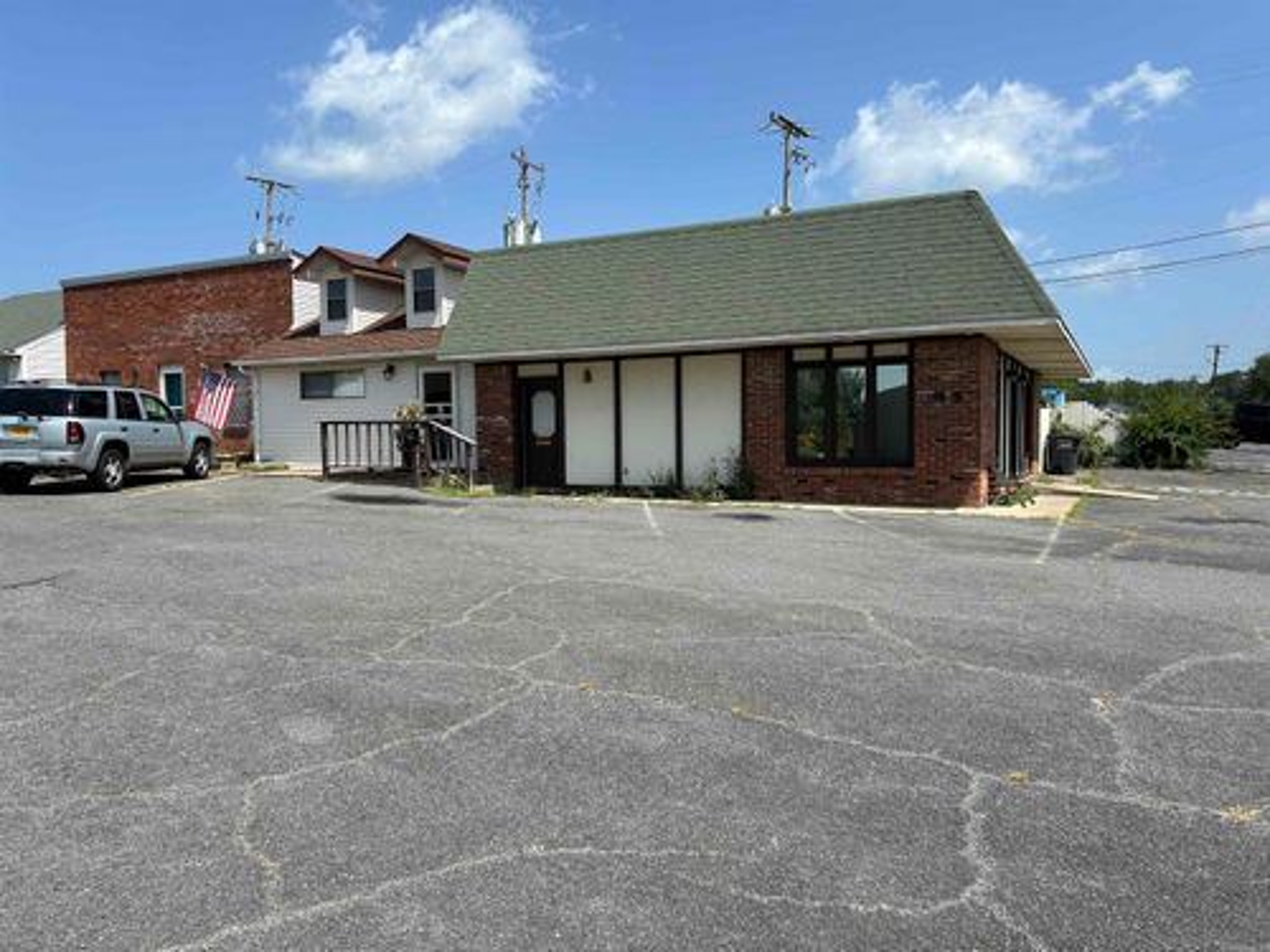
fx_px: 954
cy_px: 476
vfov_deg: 53.1
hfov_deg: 67.3
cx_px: 635
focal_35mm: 26
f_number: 1.5
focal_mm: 5.7
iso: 50
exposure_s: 1/4274
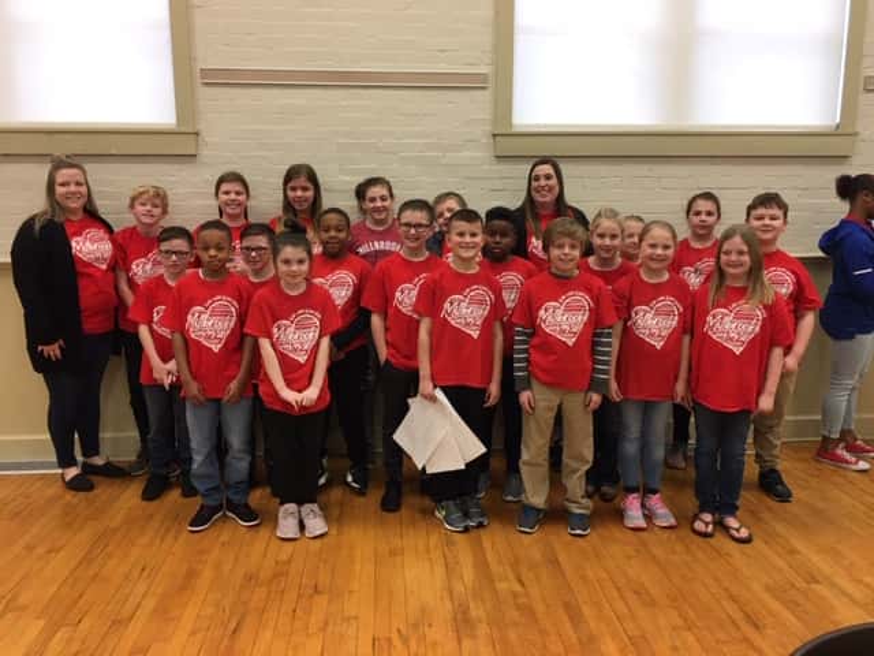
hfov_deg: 61.7
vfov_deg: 48.2
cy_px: 328
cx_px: 437
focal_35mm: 29
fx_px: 732
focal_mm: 4.15
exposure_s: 1/15
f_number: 2.2
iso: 32
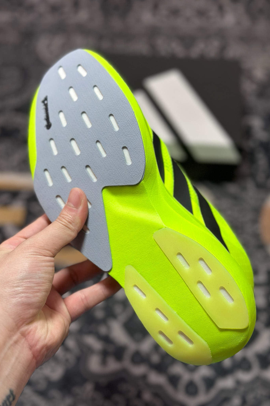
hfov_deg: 27.0
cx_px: 135
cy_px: 203
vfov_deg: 39.6
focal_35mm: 50
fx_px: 563
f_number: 1.78
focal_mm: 6.86
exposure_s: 1/791
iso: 80
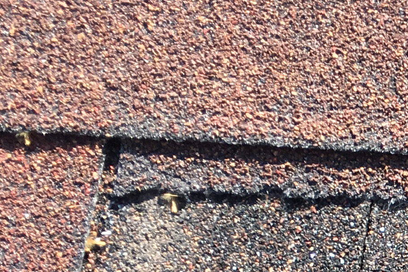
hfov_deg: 13.8
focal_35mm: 133
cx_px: 722
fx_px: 1508
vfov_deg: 9.6
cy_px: 548
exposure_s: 1/475
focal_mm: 4.15
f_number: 2.2
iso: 25
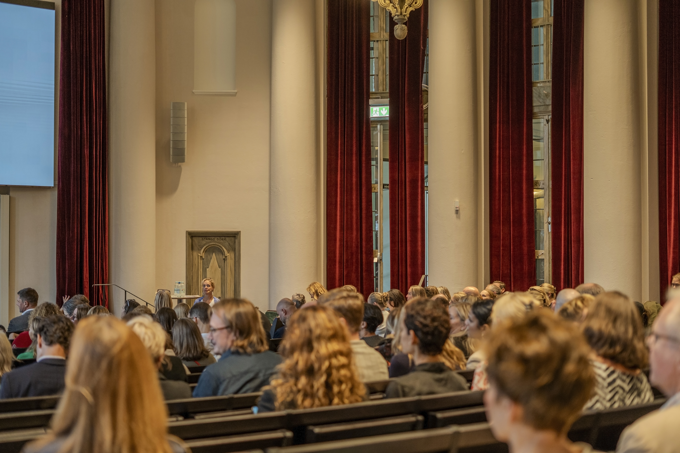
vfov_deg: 27.0
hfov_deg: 39.6
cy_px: 226
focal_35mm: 50
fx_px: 944
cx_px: 340
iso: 1600
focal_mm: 50
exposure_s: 1/160
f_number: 2.5
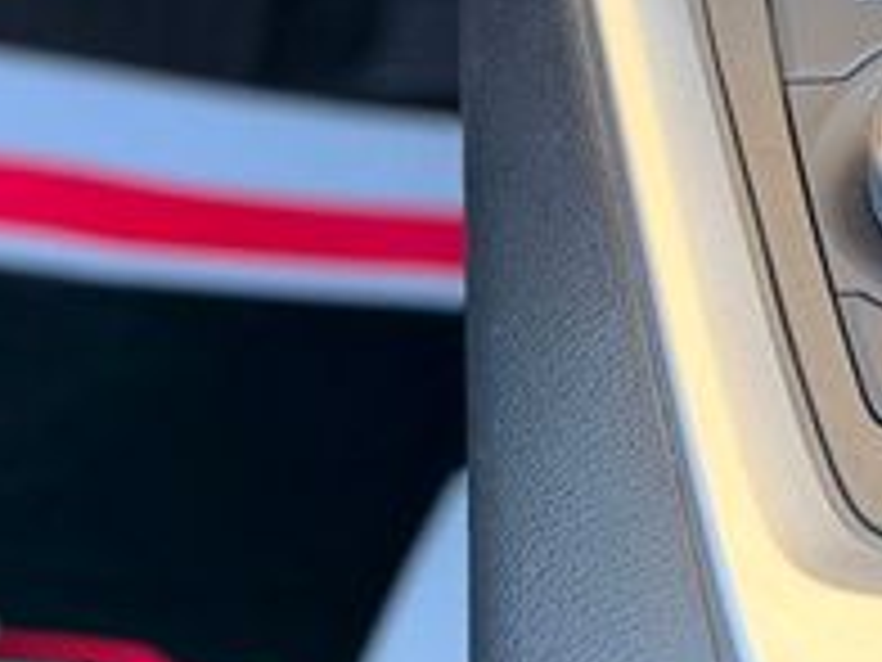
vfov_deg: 9.2
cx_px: 1323
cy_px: -369
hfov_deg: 12.0
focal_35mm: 157
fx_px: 4000
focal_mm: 6.76
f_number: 1.78
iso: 125
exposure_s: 1/60
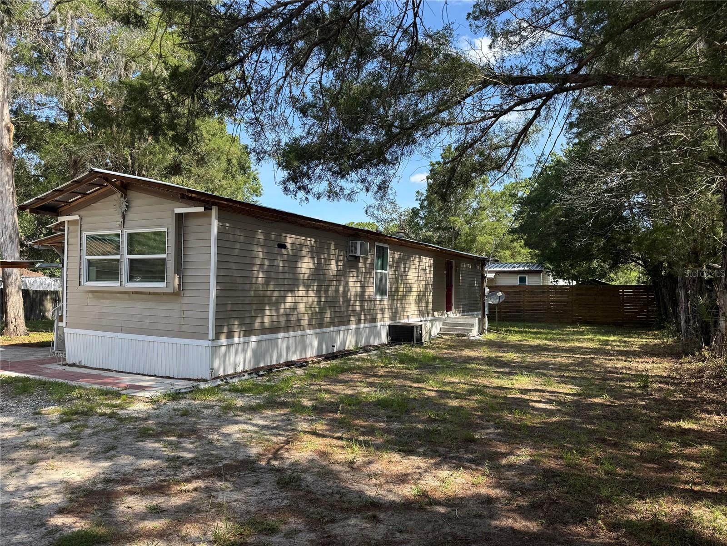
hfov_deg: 71.6
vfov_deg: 56.8
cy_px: 273
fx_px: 504
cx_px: 364
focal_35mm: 24
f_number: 1.78
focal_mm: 6.76
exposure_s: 1/1172
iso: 80
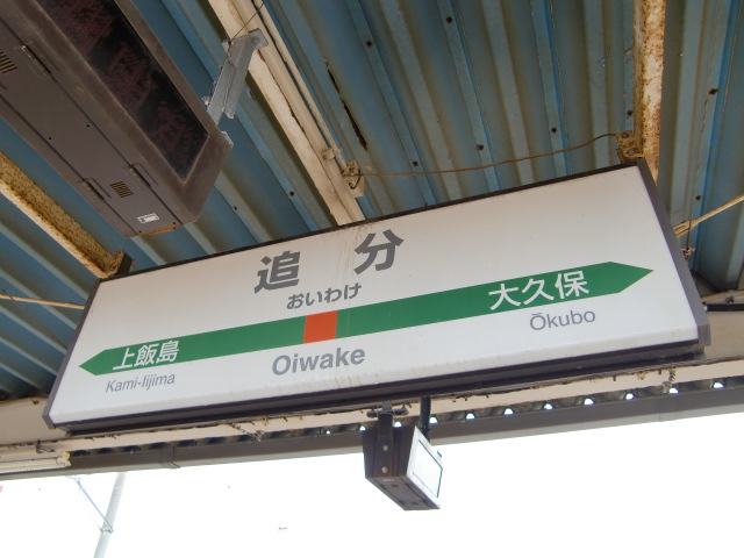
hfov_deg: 63.4
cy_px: 279
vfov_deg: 49.7
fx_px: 602
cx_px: 372
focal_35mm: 28
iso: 64
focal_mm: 4.9
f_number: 2.6
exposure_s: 1/125
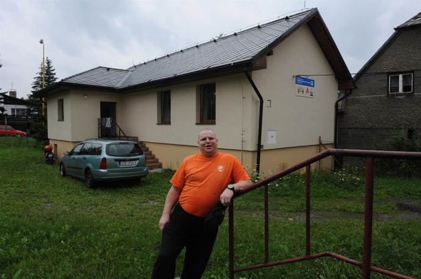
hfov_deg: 73.8
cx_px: 210
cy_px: 140
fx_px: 280
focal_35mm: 24
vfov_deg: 53.0
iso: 2000
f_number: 14
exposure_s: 1/800
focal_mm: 24
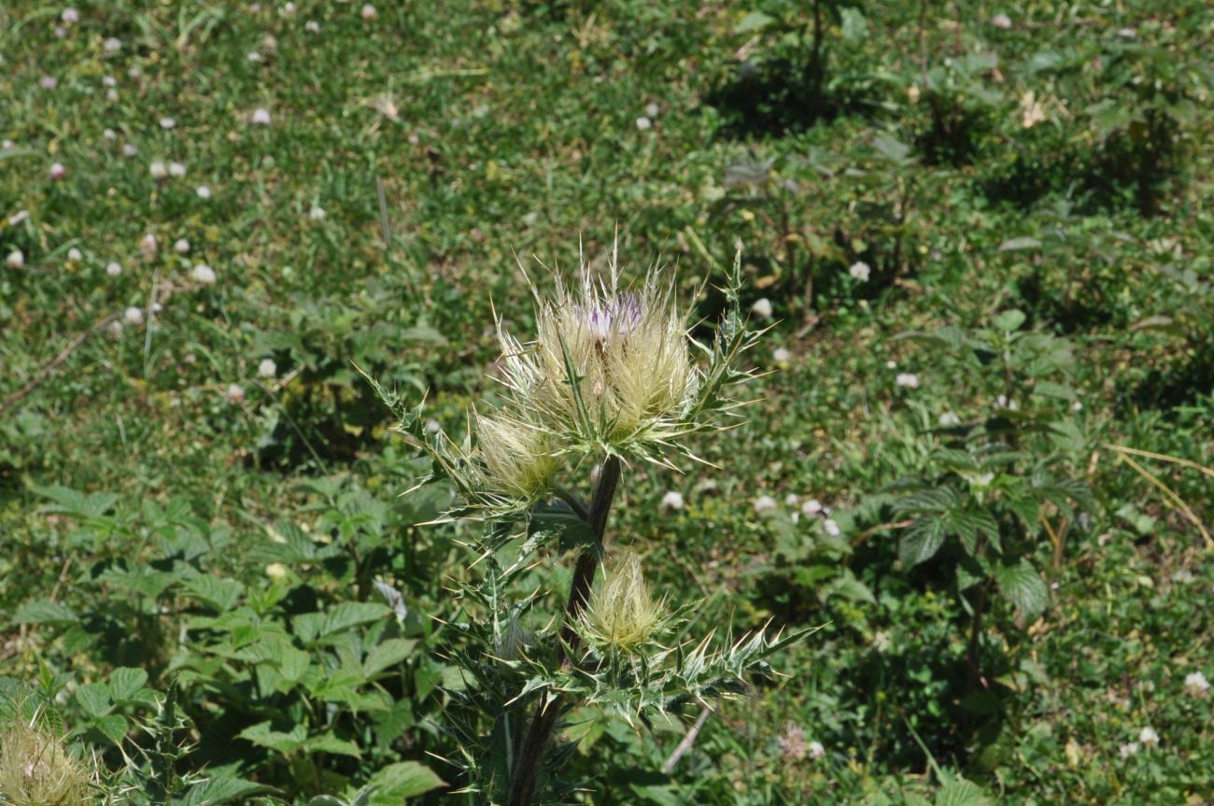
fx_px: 3031
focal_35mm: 90
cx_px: 607
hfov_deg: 22.7
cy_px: 403
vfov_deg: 15.1
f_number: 14
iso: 200
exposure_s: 1/125
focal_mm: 60
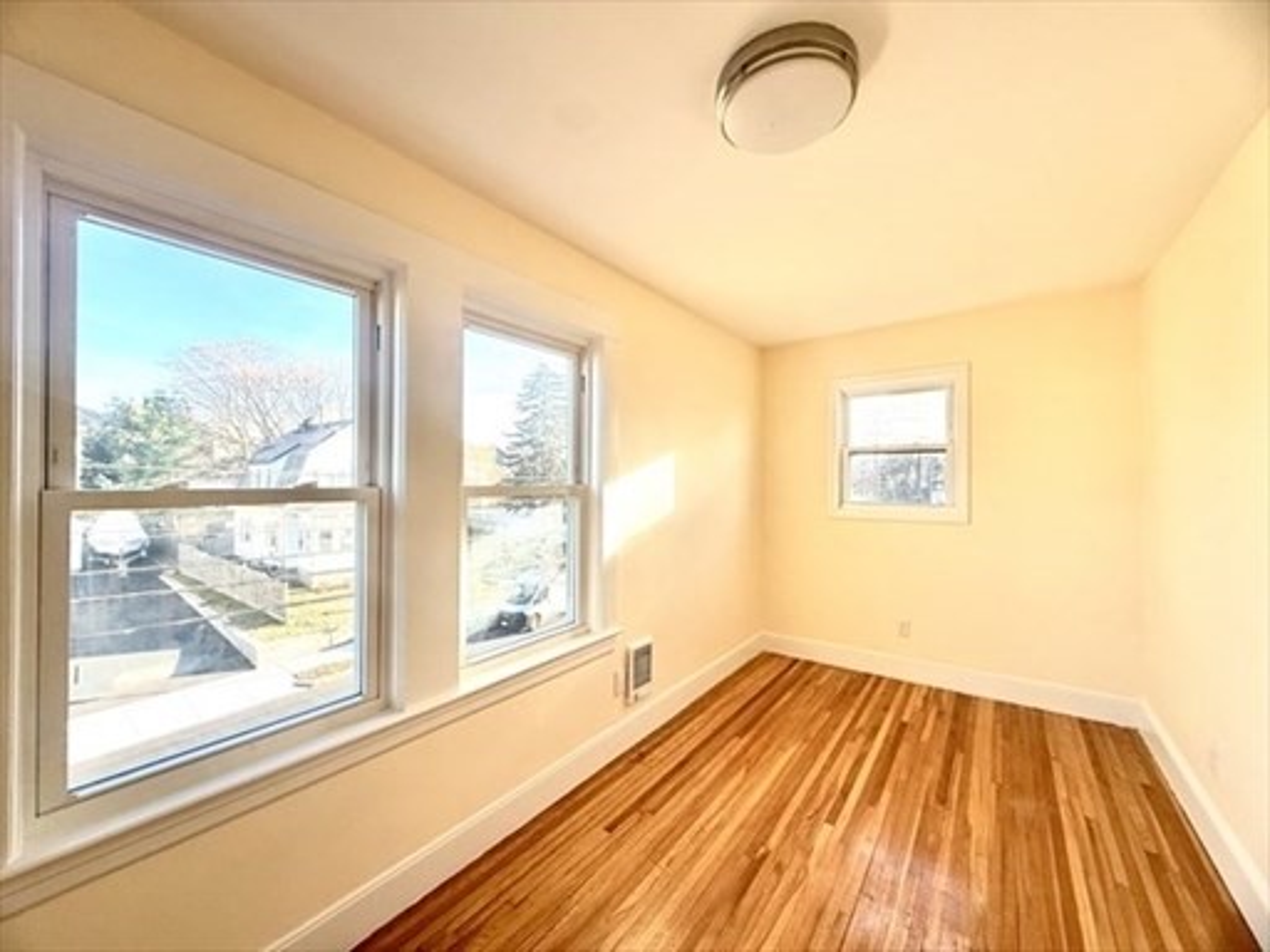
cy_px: 476
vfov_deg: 85.7
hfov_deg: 102.1
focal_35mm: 14
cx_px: 635
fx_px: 514
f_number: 2.2
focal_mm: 2.22
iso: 64
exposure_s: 1/243
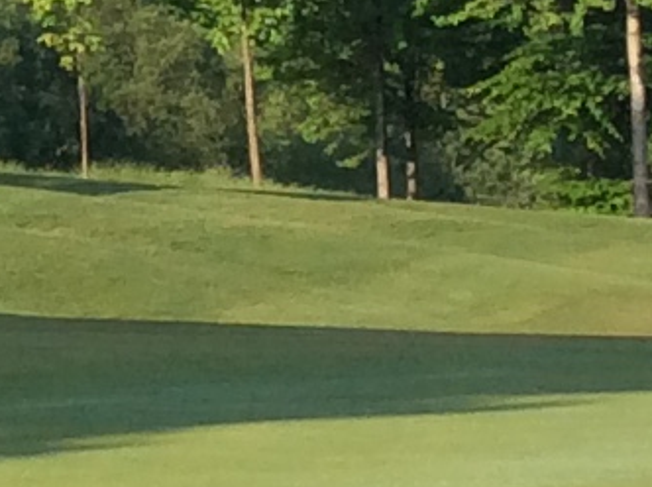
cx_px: -340
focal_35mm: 250
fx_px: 4702
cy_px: 194
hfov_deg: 7.8
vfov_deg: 5.9
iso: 32
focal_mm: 3.3
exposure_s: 1/880
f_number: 2.4
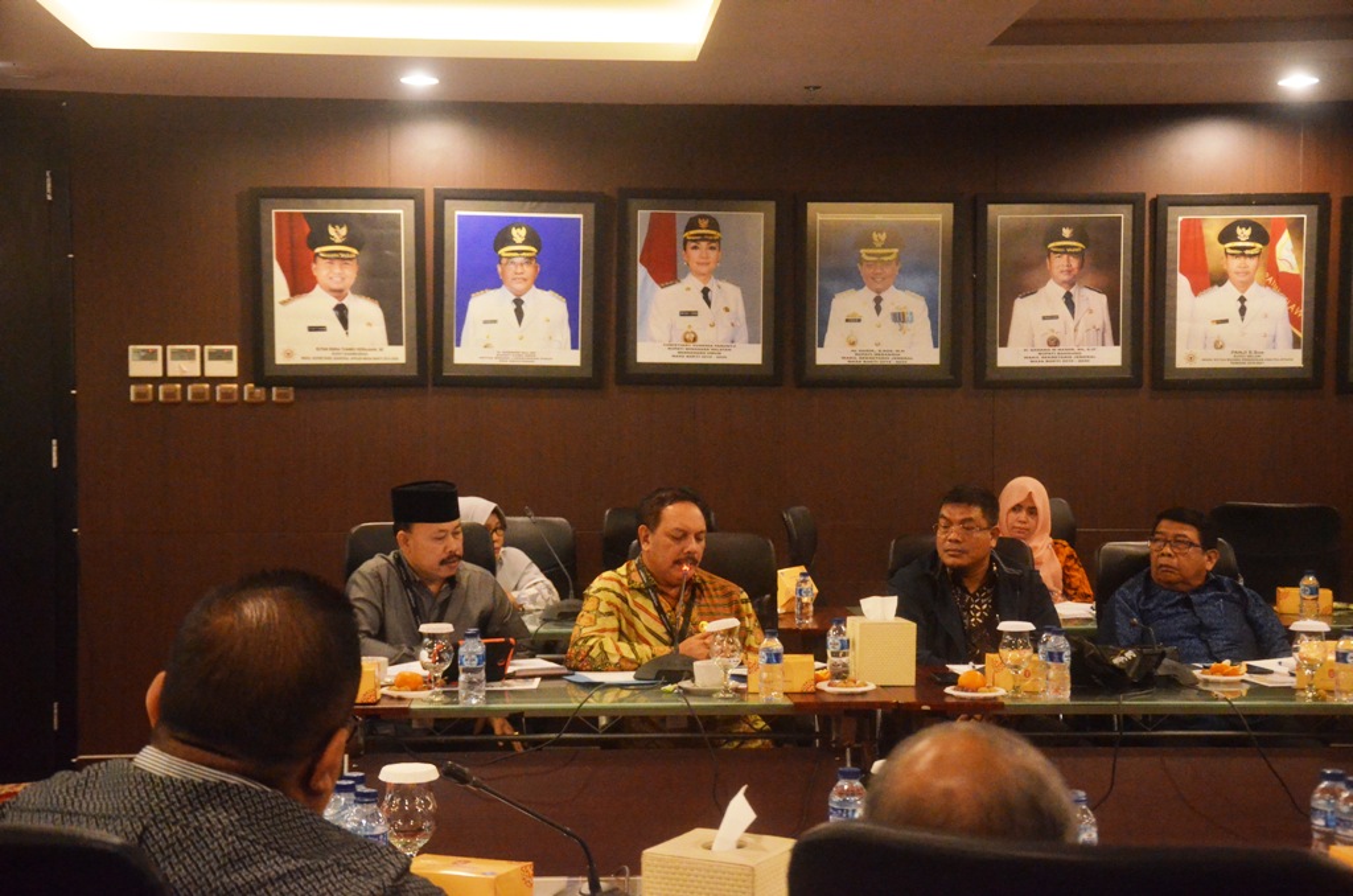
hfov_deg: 33.5
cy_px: 448
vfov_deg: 22.5
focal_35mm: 60
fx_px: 2250
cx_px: 676
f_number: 4.5
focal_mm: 40
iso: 5000
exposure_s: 1/160
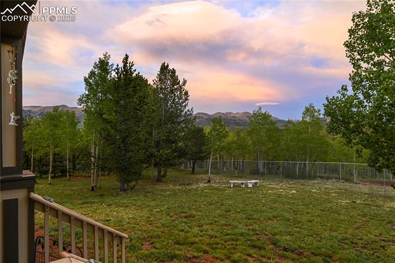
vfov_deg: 54.0
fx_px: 258
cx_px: 198
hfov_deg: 75.0
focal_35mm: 24
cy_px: 132
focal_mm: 23.5
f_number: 8
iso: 400
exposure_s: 1/20
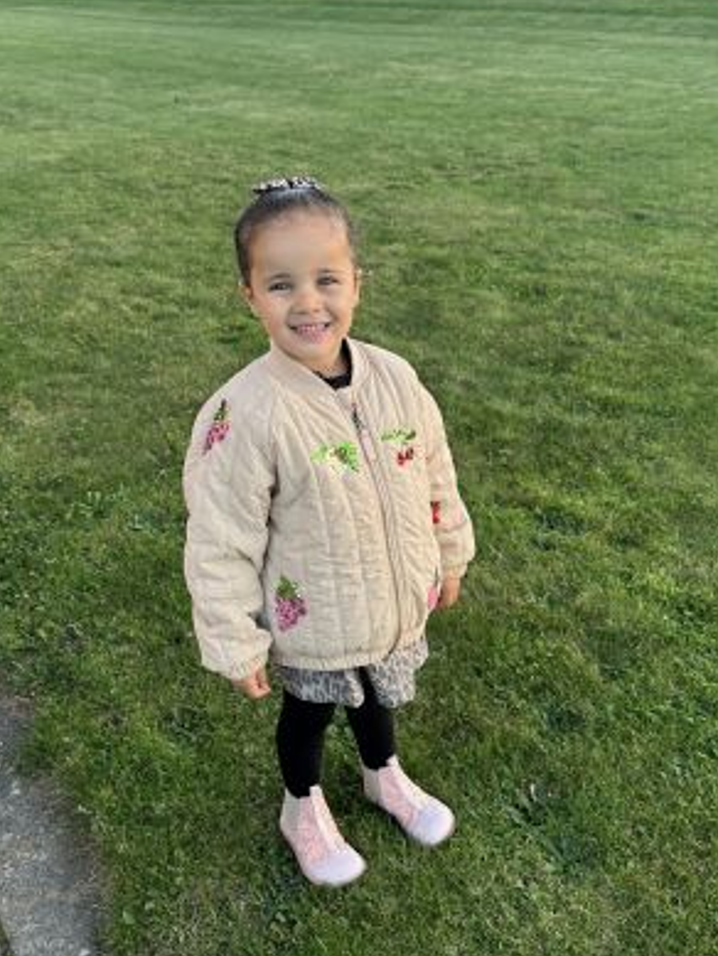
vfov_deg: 50.1
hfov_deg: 38.7
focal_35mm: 37
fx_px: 1023
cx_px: 391
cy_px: 511
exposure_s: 1/121
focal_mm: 6.86
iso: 80
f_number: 1.78
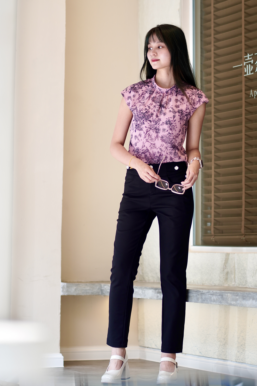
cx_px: 128
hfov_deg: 10.8
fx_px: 1365
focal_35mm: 128
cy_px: 193
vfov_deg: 16.1
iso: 100
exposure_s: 1/500
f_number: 1.8
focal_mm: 85
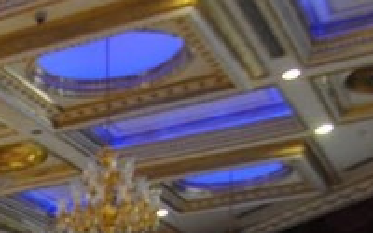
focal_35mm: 88
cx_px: -118
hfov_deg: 21.2
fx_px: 895
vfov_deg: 12.9
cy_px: 470
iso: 400
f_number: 3.5
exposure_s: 1/25
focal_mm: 10
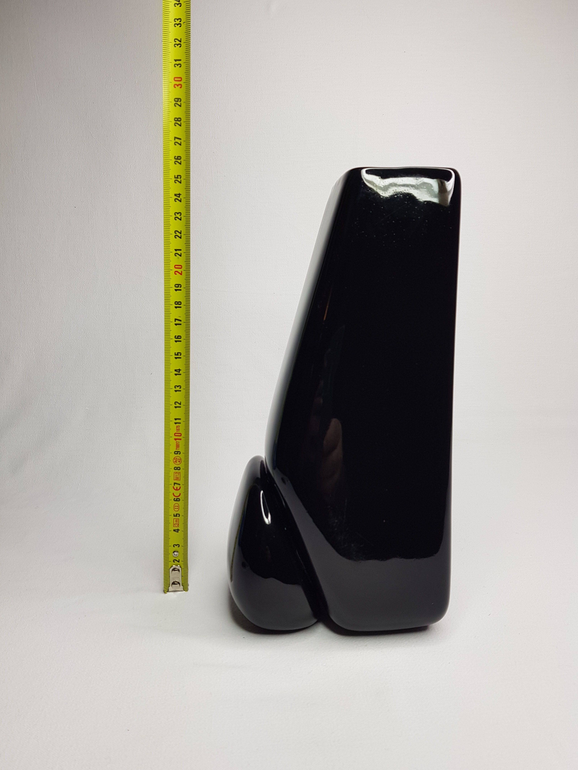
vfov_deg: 67.3
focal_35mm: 26
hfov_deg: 53.1
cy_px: 385
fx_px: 579
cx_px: 289
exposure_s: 1/170
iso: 40
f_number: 1.7
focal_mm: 4.2
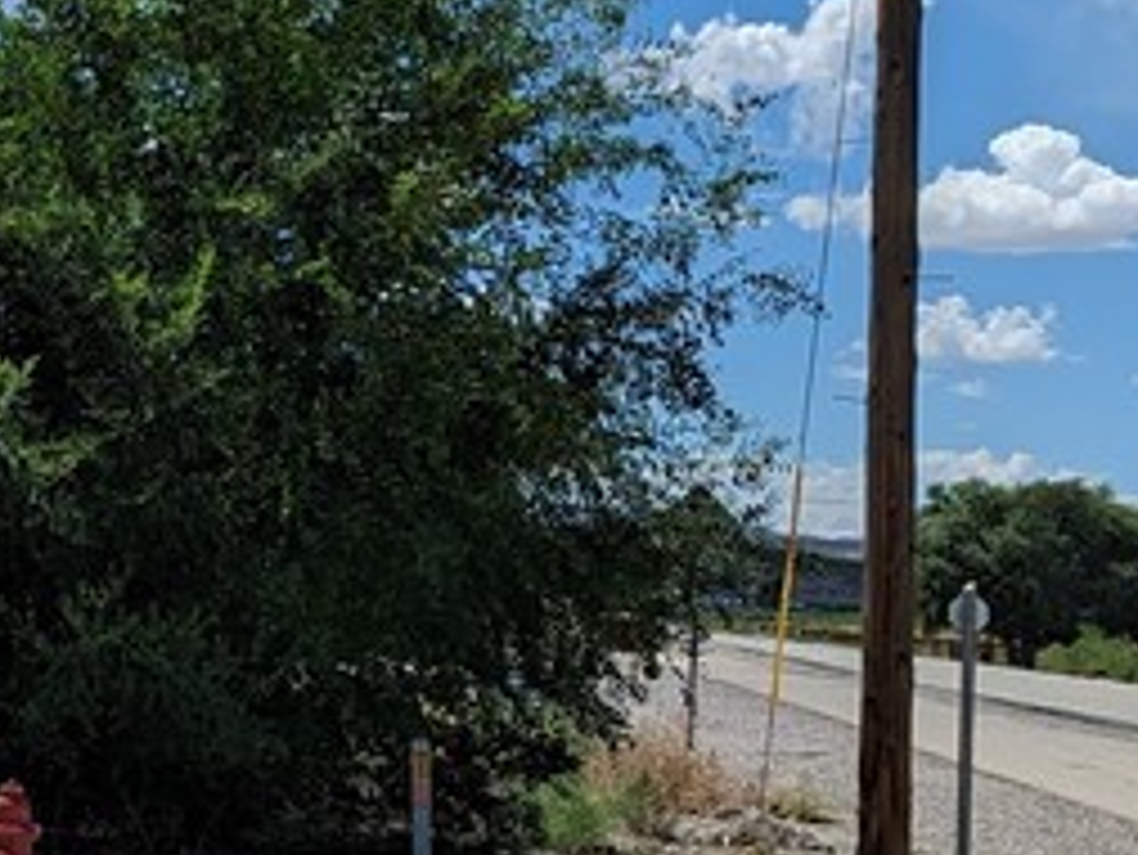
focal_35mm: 97
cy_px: 374
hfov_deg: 18.8
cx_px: -326
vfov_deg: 15.3
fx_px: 3190
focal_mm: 6.81
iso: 33
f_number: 1.85
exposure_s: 1/3906
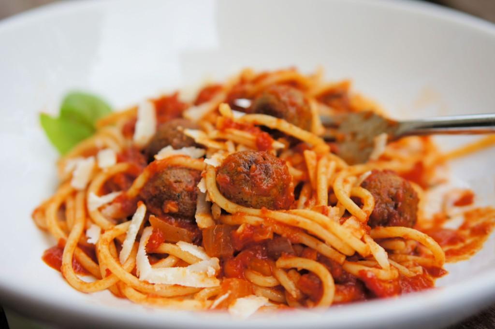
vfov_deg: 18.2
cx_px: 248
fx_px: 1030
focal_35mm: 75
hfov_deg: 27.0
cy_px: 164
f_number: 2.2
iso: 200
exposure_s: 1/500
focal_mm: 50
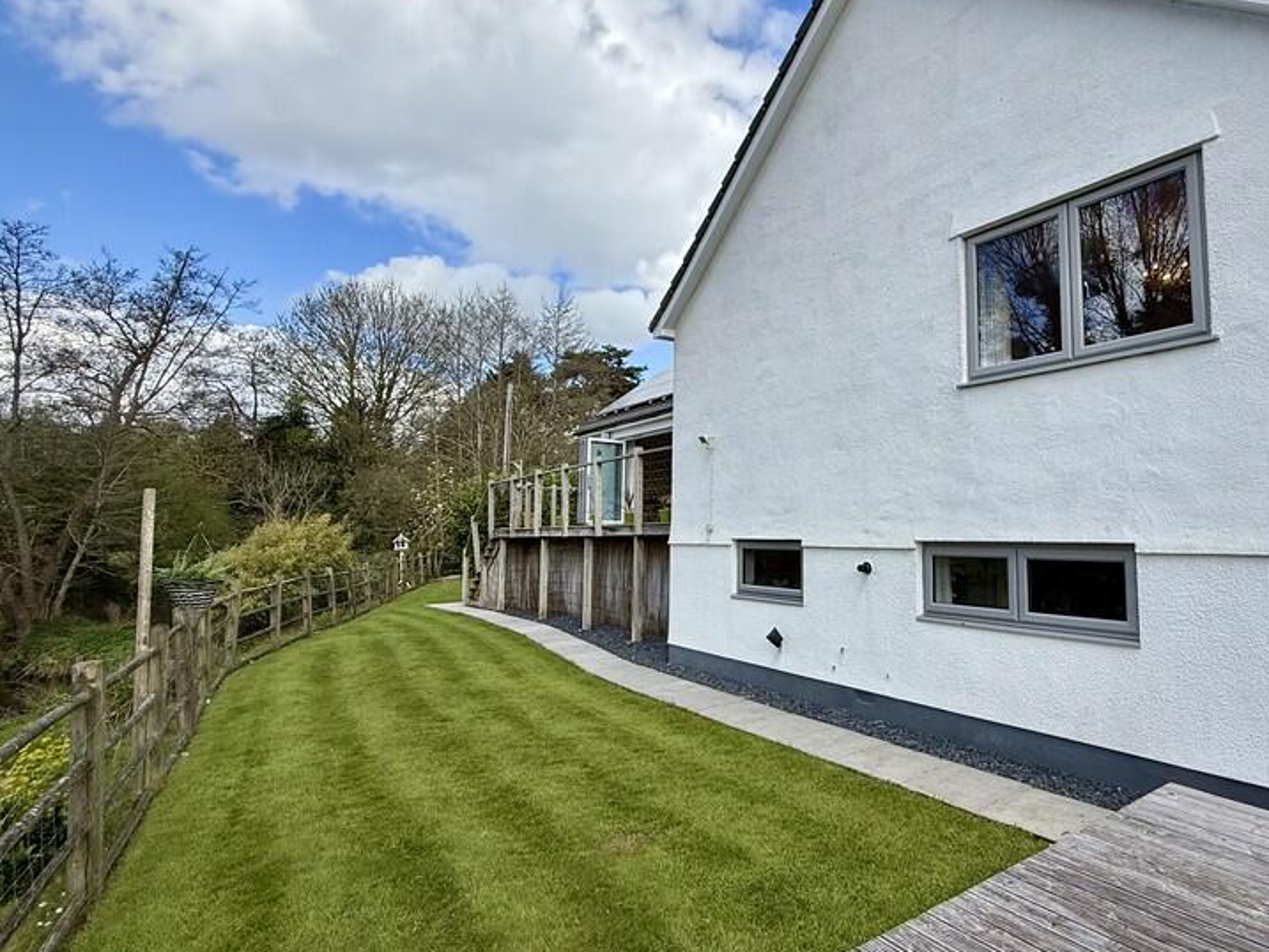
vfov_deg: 66.0
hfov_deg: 79.6
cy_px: 465
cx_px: 823
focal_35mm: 20
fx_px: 733
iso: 50
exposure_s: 1/1211
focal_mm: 2.22
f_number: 2.2
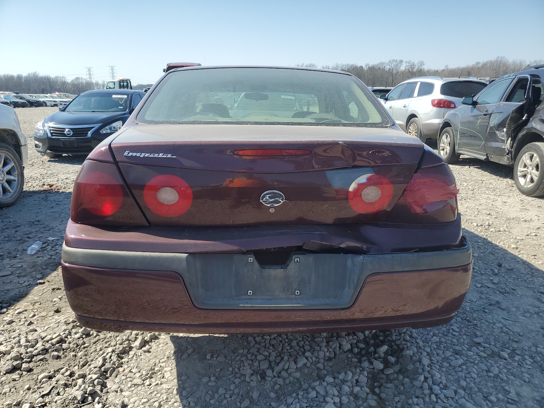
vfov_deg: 53.1
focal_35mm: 26
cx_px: 272
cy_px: 204
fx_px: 409
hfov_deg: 67.3
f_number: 1.5
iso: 50
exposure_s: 1/2500
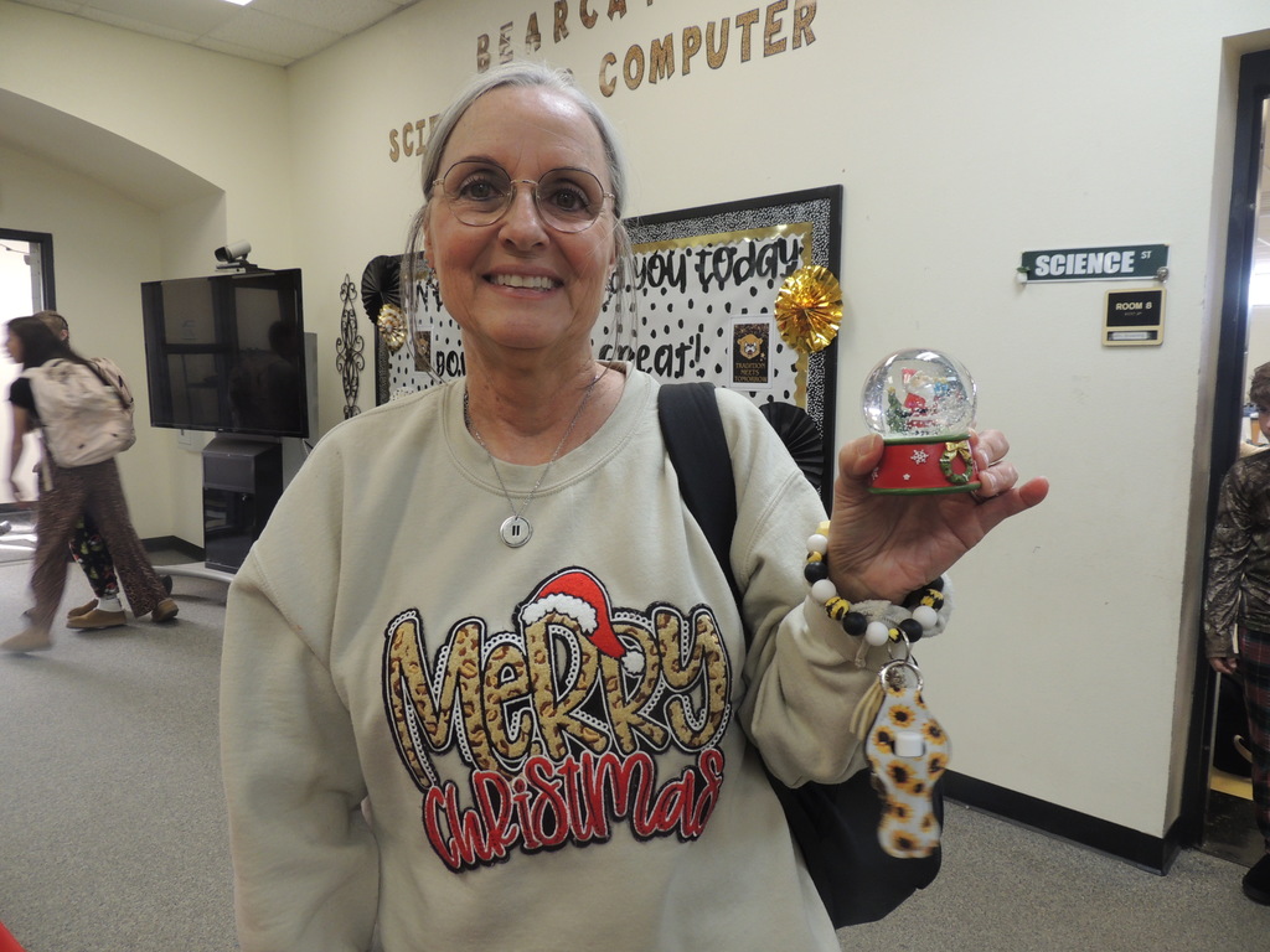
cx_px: 635
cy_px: 476
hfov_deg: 71.6
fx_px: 881
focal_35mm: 24
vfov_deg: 56.8
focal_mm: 4.3
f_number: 3
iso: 200
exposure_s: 1/30
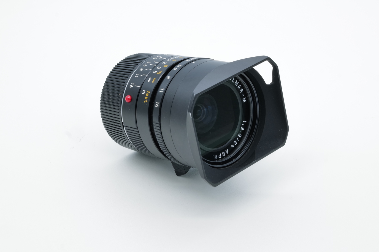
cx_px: 190
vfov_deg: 15.0
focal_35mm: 91
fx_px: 958
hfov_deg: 22.4
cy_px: 126
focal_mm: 60
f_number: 20
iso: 200
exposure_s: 1/4
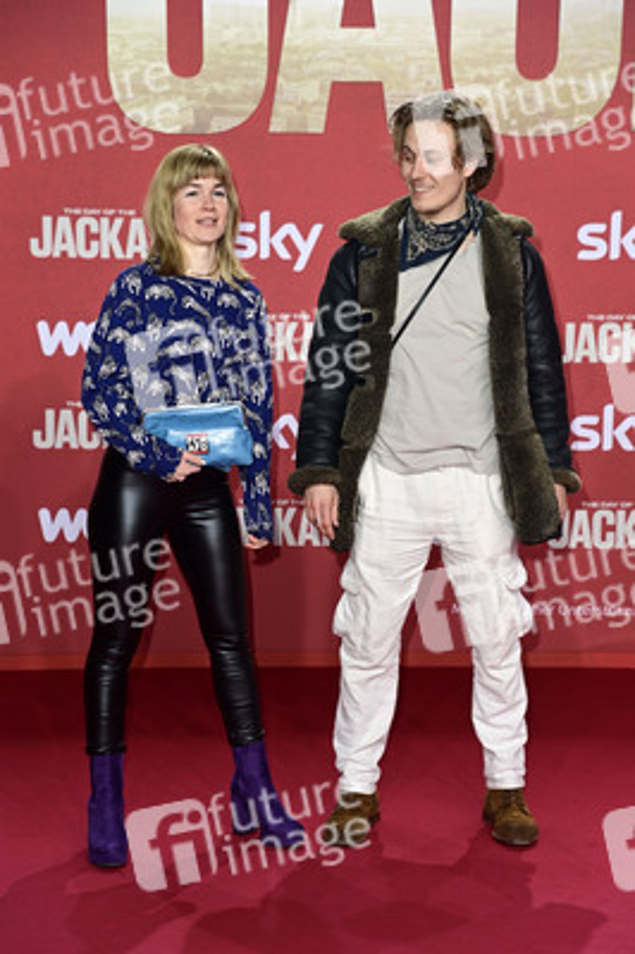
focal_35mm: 86
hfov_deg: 15.9
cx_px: 318
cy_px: 477
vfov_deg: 23.7
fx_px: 2279
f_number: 5
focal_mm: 86
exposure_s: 1/250
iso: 640
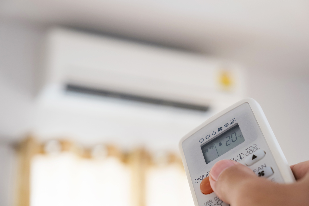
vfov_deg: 20.3
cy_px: 103
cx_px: 154
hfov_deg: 30.1
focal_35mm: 67
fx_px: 575
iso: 400
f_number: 5
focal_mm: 44.4
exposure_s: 1/15
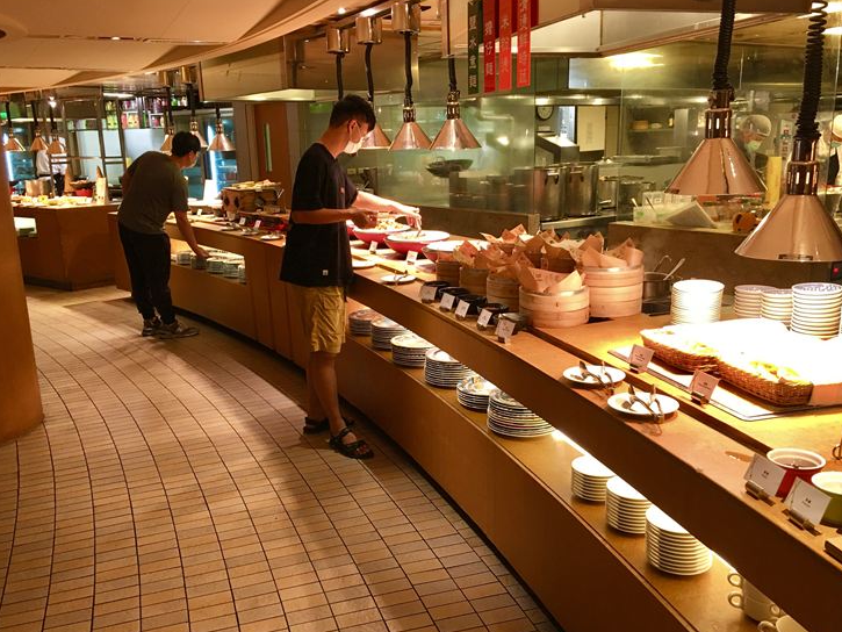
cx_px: 422
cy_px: 338
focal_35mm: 32
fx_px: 778
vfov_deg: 44.1
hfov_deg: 56.8
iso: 50
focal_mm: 4.15
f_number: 2.2
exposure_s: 1/15
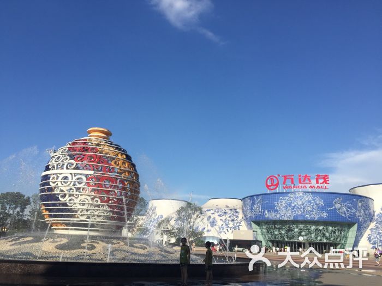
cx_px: 191
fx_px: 320
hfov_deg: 61.7
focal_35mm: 29
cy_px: 143
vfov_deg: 48.2
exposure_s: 1/2326
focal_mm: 4.15
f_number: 2.2
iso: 32
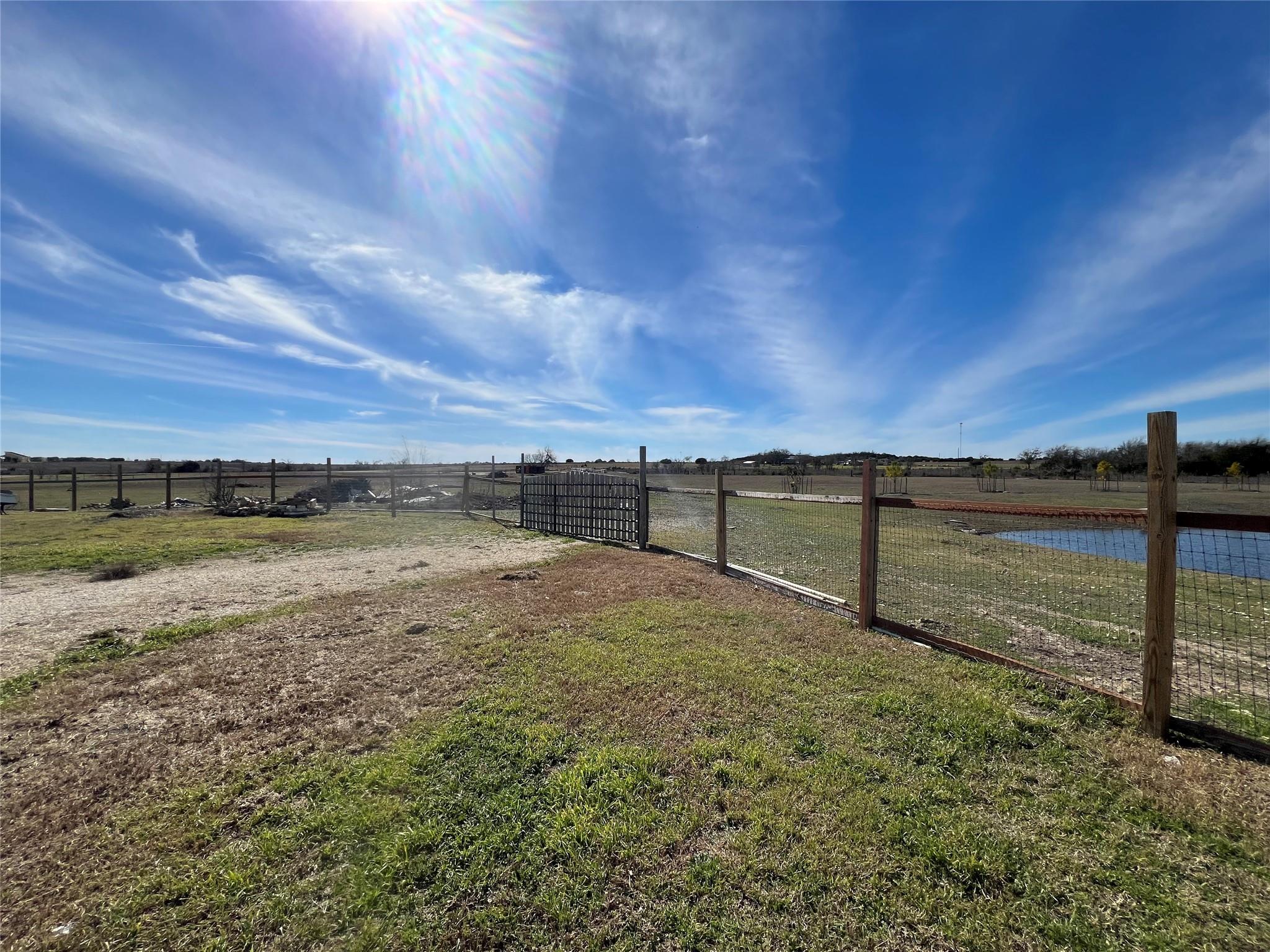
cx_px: 635
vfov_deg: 89.9
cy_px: 476
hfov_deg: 106.2
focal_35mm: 13
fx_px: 477
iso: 32
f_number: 1.8
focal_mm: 1.57
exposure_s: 1/3311
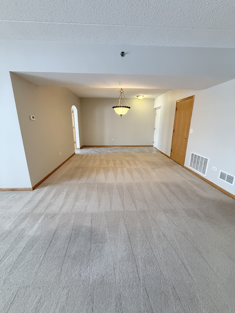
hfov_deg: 85.7
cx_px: 118
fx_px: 127
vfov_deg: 102.1
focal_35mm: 14
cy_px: 156
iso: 400
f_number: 2.2
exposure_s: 1/120
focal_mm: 2.22
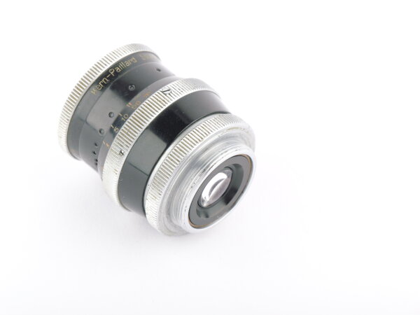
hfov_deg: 9.1
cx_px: 210
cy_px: 158
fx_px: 2645
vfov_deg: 6.8
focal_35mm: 218
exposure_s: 1/250
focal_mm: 109
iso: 160
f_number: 13
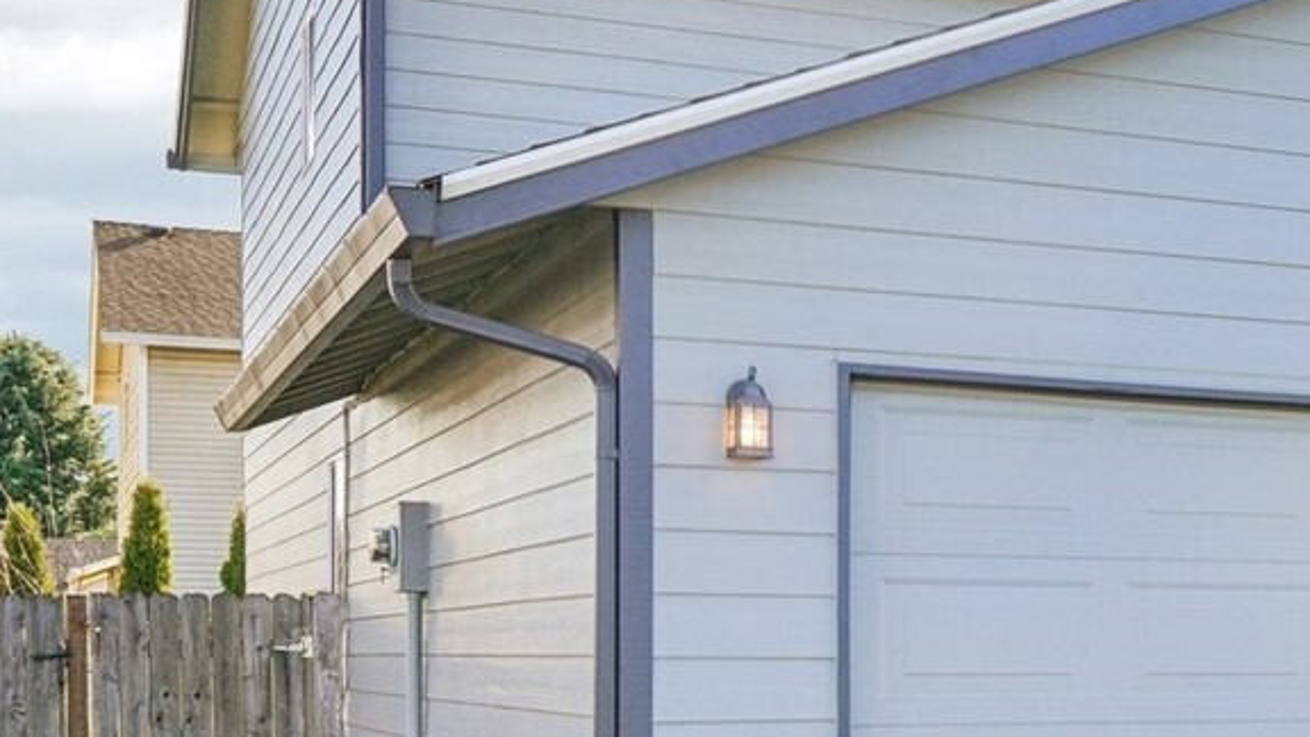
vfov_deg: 16.0
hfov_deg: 24.9
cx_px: 1686
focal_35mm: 74
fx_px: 2570
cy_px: 724
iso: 400
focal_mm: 24
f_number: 8
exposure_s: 1/320
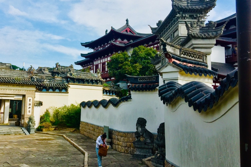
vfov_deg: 33.4
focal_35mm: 40
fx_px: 279
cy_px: 77
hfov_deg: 47.7
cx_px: 85
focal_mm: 4.15
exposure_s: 1/2083
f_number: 2.2
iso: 32
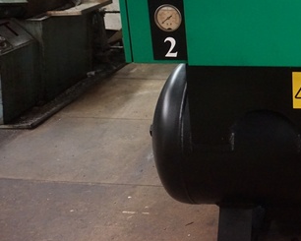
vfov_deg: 28.0
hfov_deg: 31.7
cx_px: 323
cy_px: 46
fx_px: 472
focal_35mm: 53
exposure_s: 1/160
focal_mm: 16
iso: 3200
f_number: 3.5
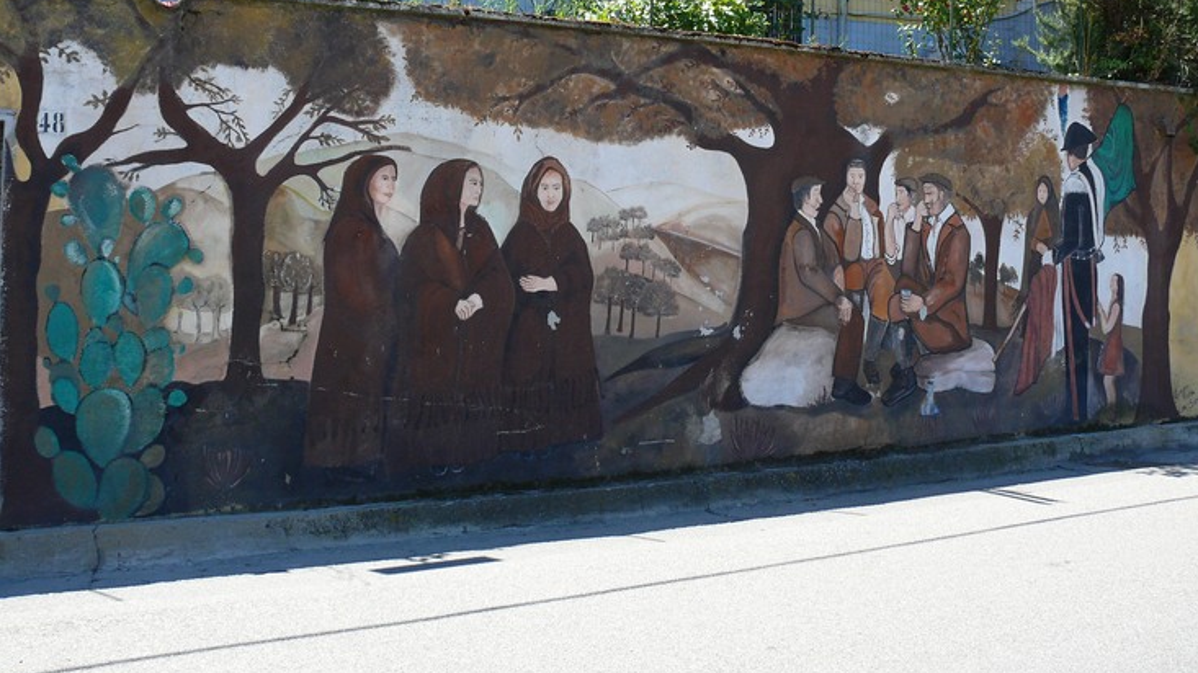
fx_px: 1239
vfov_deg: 30.2
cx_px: 611
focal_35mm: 39
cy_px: 225
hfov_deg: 51.6
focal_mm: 7.4
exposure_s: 1/100
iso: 100
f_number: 4
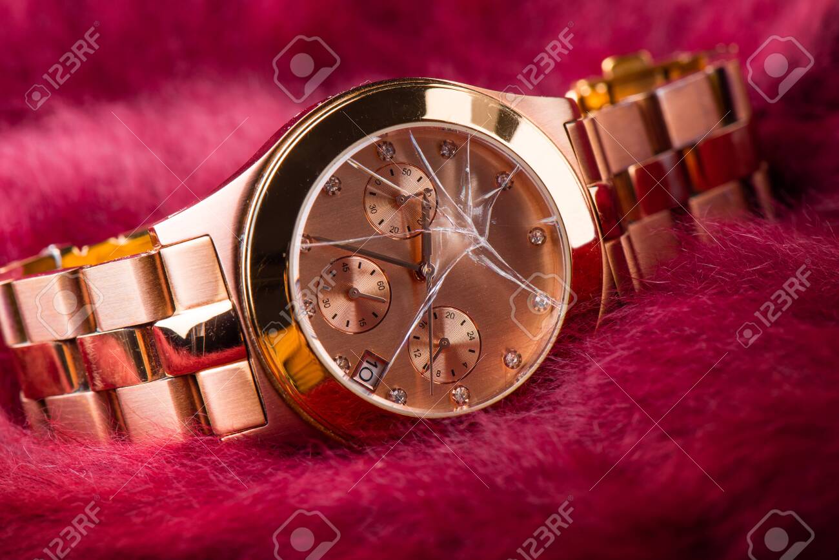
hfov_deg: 19.5
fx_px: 2447
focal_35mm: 105
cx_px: 420
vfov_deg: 13.0
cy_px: 280
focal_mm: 105
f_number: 18
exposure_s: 1/200
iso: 200
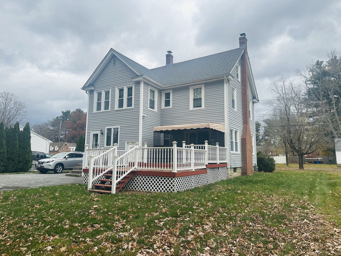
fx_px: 236
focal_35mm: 24
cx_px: 170
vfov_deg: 56.8
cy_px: 128
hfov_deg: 71.6
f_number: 1.78
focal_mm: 6.86
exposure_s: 1/2070
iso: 80
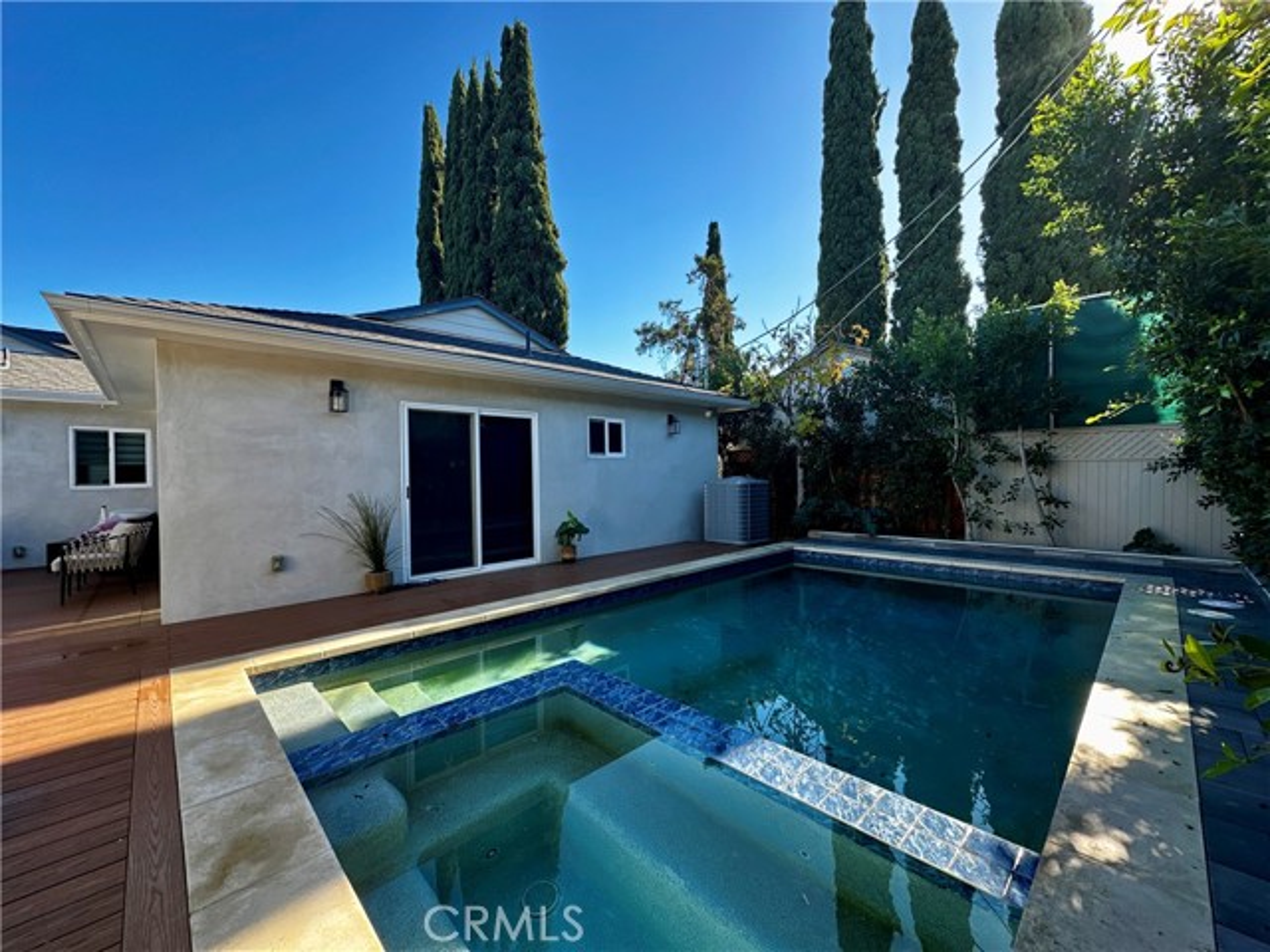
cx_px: 635
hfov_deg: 102.1
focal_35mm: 14
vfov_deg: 85.7
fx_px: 514
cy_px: 476
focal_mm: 2.22
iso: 40
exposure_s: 1/258
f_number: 2.2
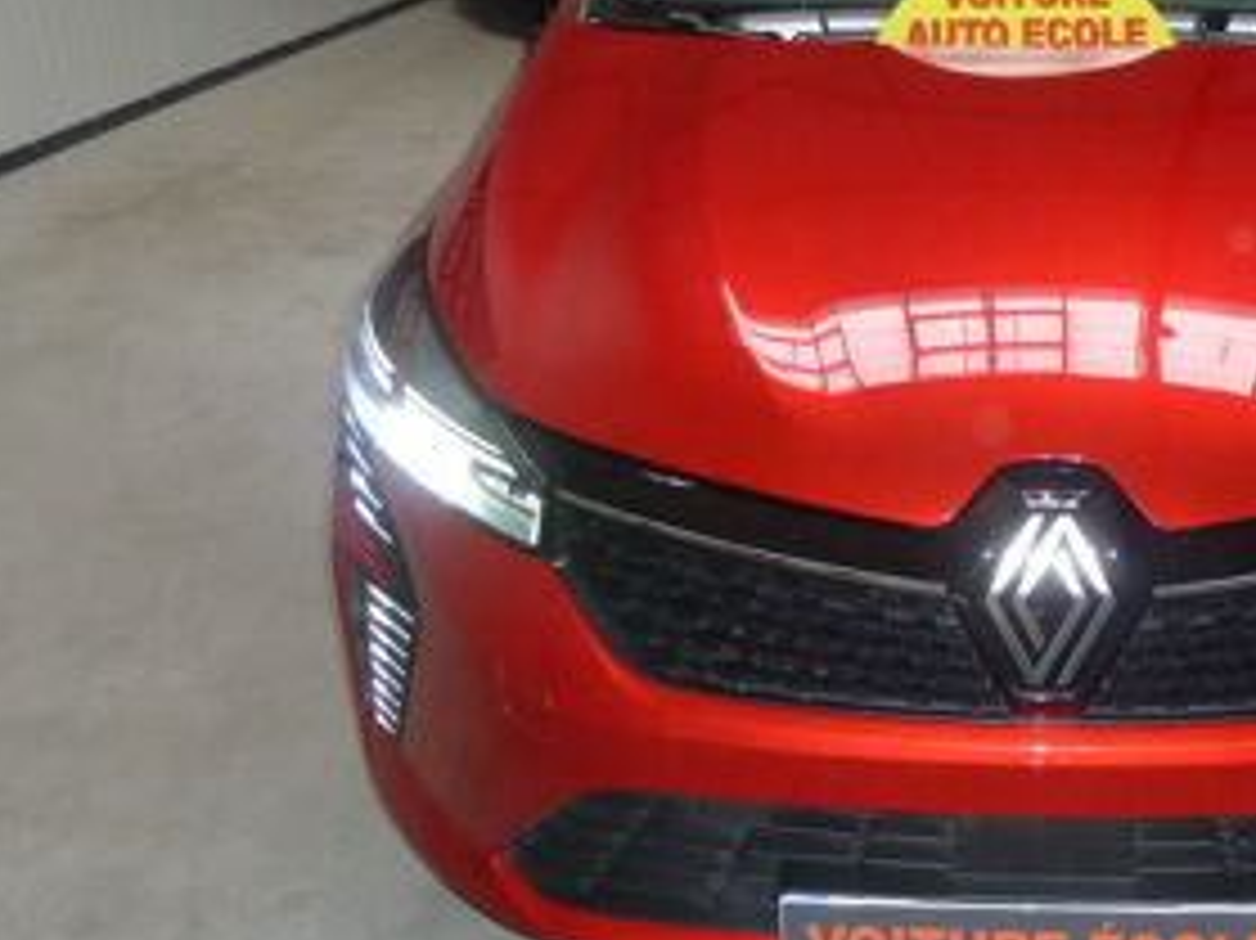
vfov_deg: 33.6
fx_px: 1560
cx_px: 972
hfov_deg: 42.3
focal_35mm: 43
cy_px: 508
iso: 250
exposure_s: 1/30
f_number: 3.3
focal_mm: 4.1
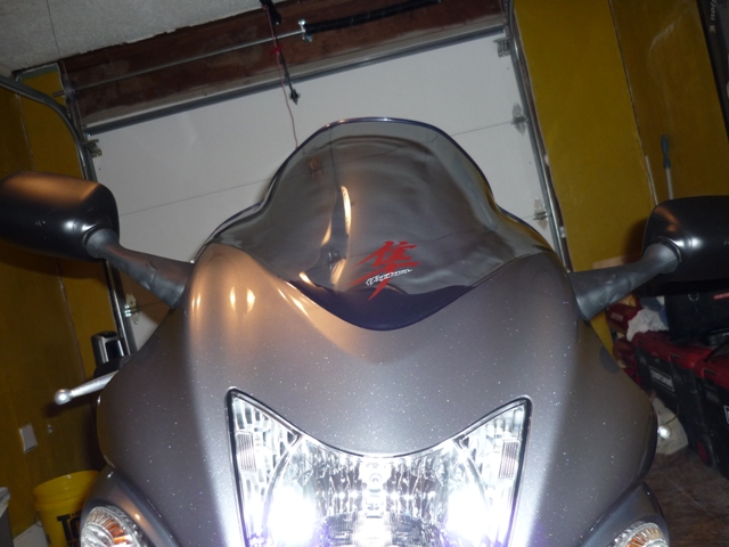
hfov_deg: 55.4
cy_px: 274
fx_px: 695
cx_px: 364
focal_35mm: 33
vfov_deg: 42.9
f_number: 2.8
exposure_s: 1/30
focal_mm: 5.5
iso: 160
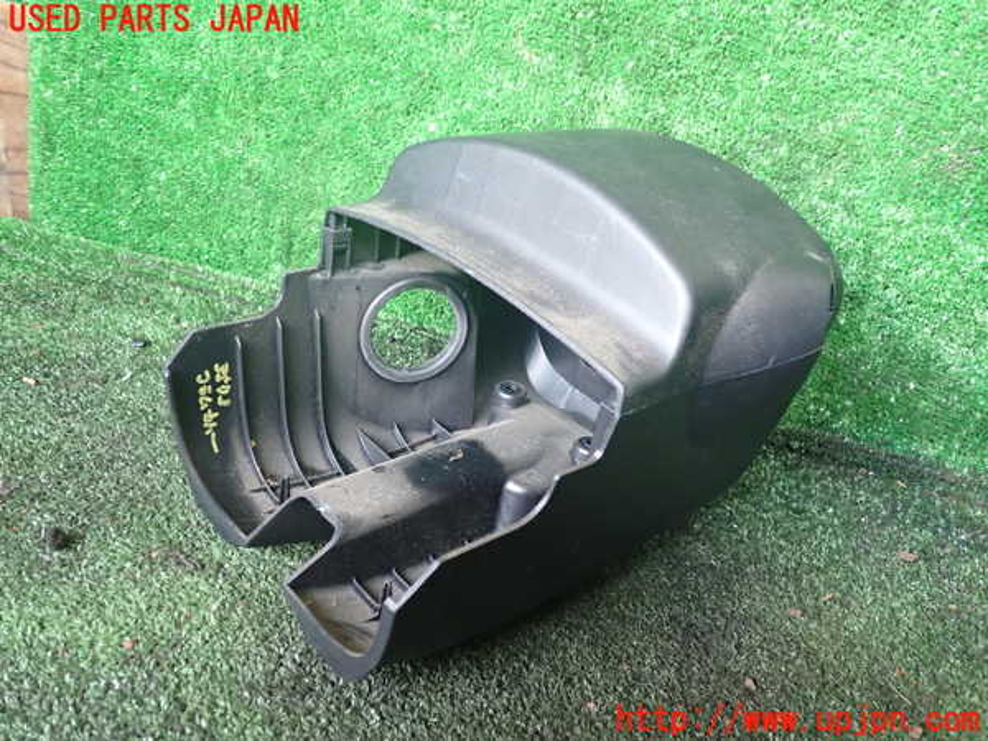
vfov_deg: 46.8
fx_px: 856
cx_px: 494
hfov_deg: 60.0
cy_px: 370
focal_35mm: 30
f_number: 2.3
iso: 500
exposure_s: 1/30
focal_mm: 5.4
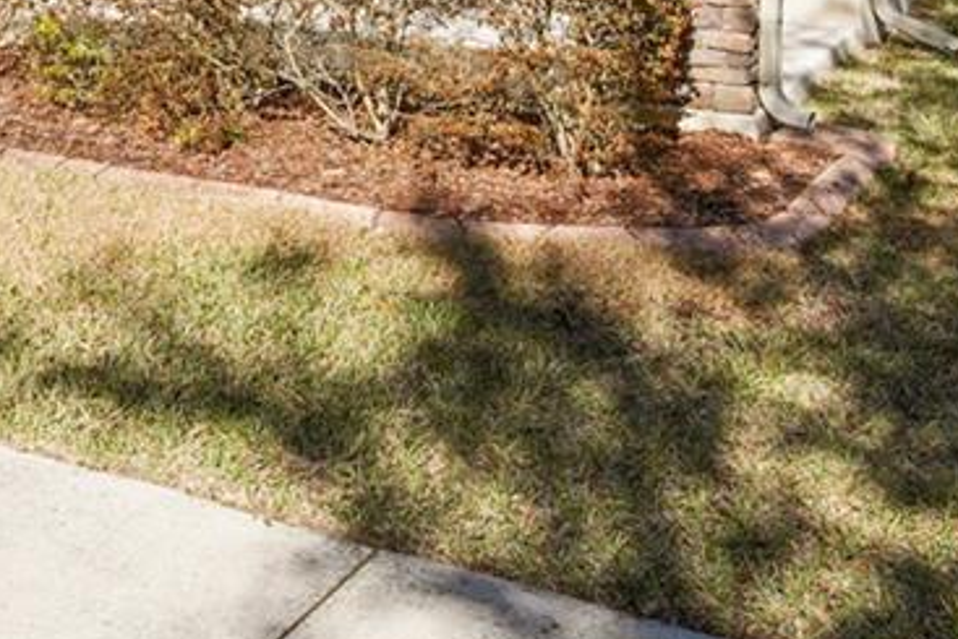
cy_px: -188
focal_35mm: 61
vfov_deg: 20.4
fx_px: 1624
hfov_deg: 32.1
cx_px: 201
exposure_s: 1/200
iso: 100
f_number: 8
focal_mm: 14
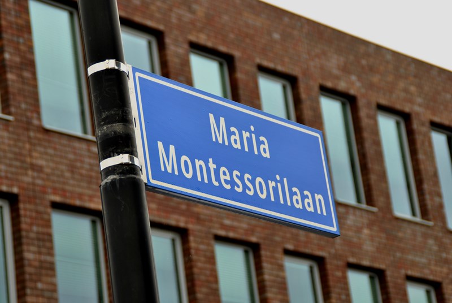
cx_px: 226
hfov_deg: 15.9
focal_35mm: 129
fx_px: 1622
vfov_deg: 10.7
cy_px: 152
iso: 100
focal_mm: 86
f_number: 6.3
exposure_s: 1/125
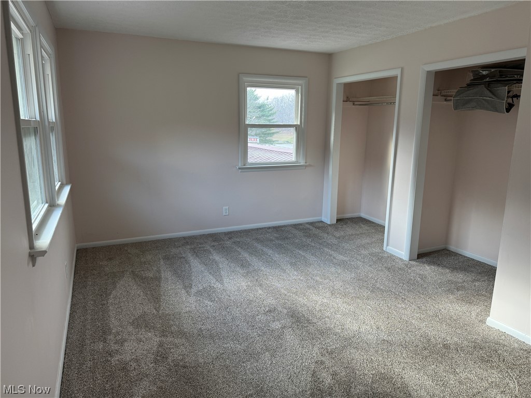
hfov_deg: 71.6
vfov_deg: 56.8
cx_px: 266
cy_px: 199
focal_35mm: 24
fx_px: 368
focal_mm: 6.86
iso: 125
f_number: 1.78
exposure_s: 1/120
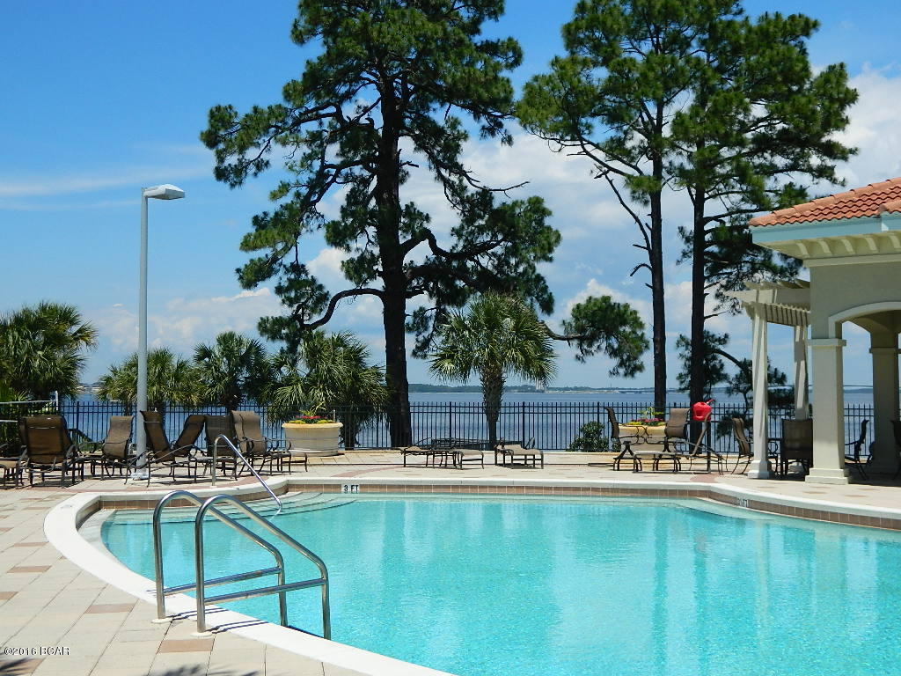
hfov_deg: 45.8
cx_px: 450
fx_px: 1067
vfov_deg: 35.1
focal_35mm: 41
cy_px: 338
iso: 80
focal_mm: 7.3
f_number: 9.8
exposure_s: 1/200
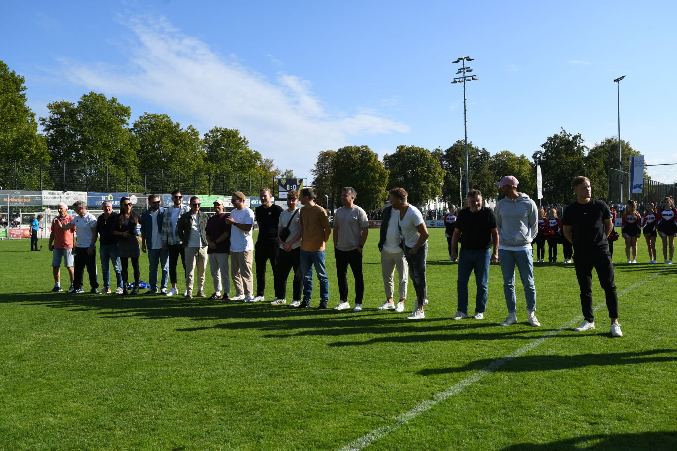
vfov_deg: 38.9
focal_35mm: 34
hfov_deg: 55.8
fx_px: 639
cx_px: 338
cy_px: 226
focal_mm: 34
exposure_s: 1/1250
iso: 250
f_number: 5.6
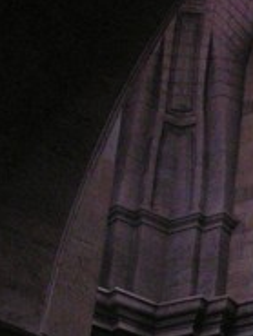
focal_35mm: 156
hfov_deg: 9.3
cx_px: 342
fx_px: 1518
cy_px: 115
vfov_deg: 12.6
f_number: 3.5
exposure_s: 1/80
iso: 400
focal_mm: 7.3
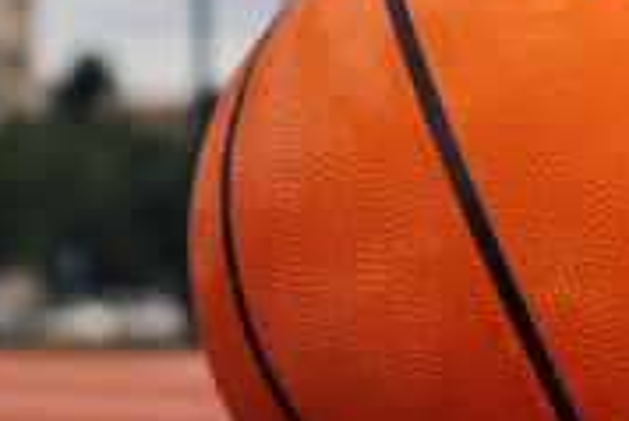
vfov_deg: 8.5
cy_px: -292
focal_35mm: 157
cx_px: 74
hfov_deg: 13.0
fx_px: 2745
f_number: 3.2
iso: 800
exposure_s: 1/4000
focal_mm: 35
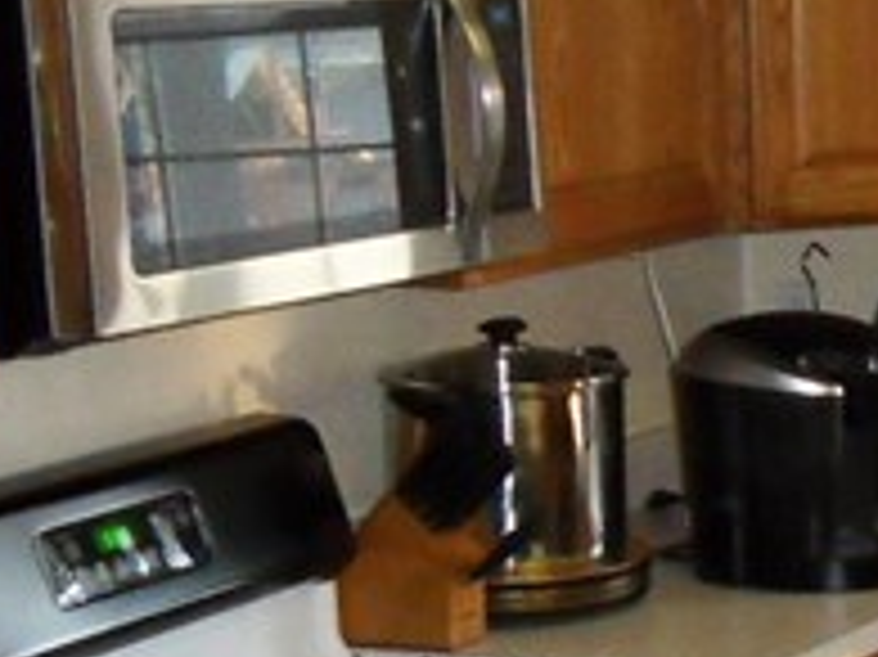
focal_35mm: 126
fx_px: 3194
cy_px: 454
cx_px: 1315
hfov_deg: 14.6
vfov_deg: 11.7
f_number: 3.3
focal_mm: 4.2
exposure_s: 1/45
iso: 400
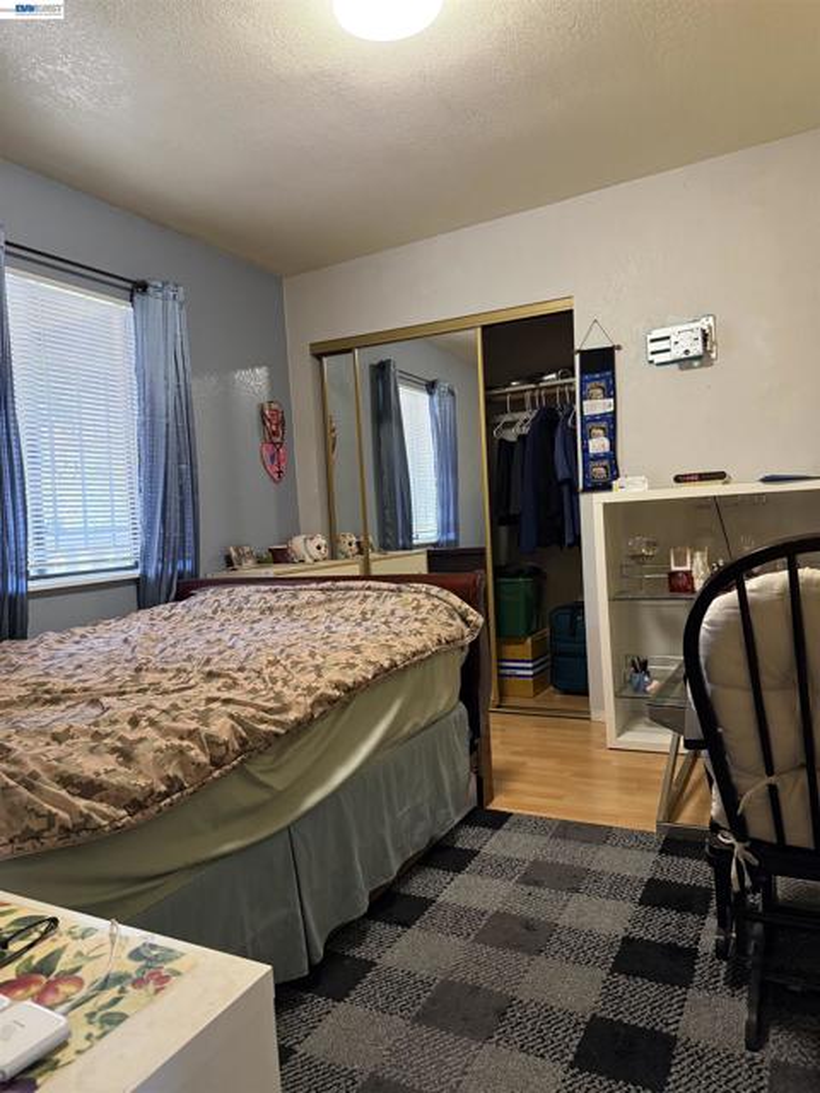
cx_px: 410
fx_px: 758
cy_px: 546
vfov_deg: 71.6
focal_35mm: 24
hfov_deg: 56.8
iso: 500
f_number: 1.78
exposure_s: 1/60
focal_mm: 6.76
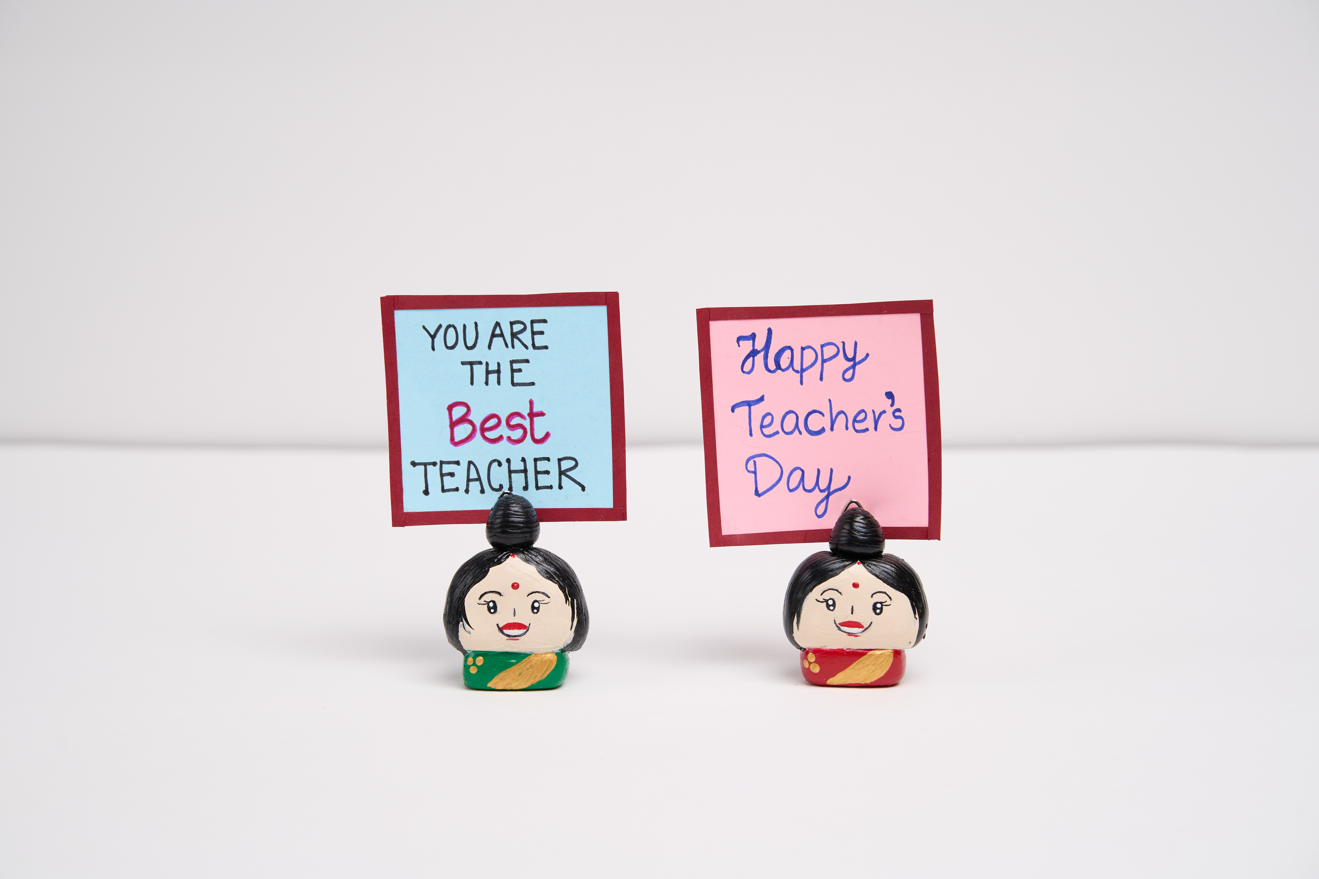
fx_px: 2748
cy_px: 440
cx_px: 660
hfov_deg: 27.0
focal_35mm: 75
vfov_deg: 18.2
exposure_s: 1/100
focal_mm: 75
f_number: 8
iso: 160
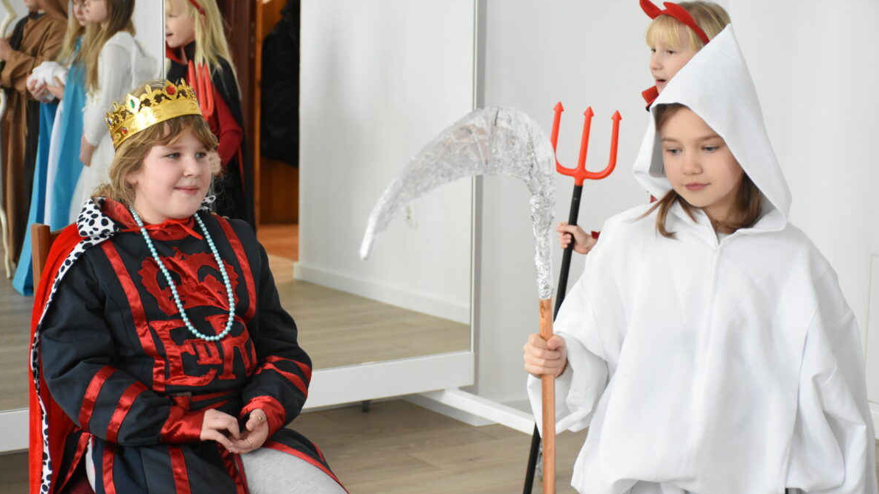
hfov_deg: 26.9
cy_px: 268
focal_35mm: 79
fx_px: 1841
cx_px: 438
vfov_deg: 15.3
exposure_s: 1/125
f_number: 4.8
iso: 2200
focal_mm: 50
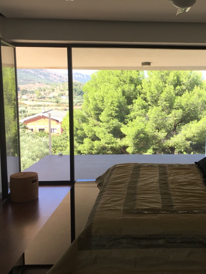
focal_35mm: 39
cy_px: 137
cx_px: 161
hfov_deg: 35.8
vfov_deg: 47.9
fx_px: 309
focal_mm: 4.15
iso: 32
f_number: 2.2
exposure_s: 1/344
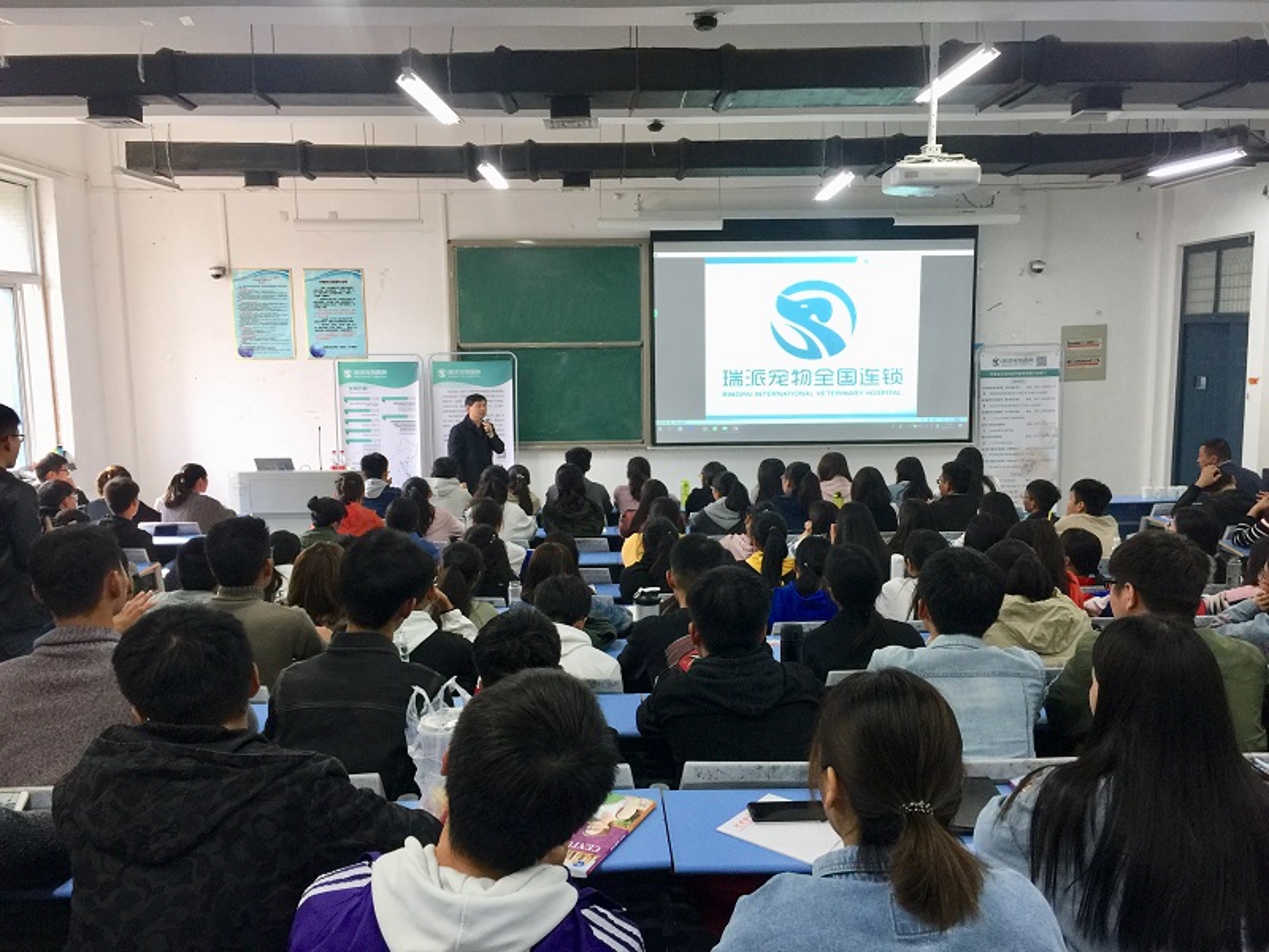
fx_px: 1063
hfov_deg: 61.7
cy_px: 476
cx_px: 634
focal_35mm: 29
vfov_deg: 48.2
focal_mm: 4.15
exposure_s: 1/33
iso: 80
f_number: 2.2
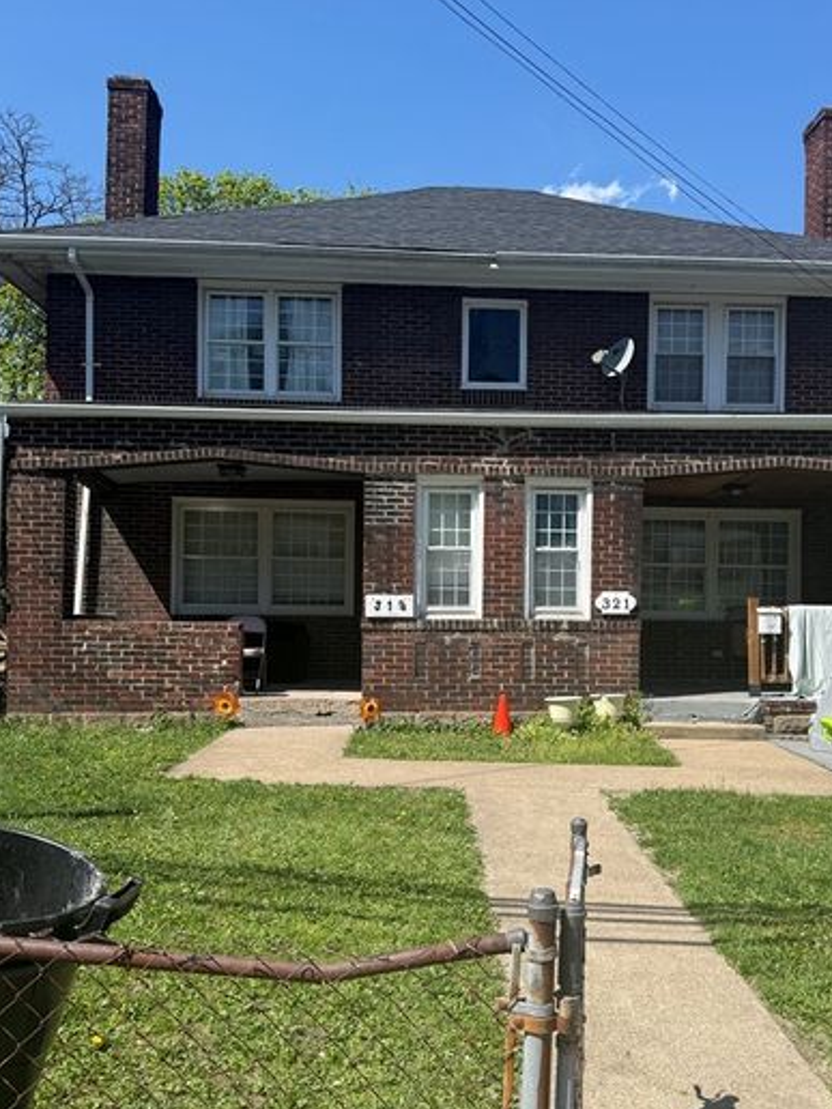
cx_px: 486
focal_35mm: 31
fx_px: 993
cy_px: 605
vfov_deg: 58.3
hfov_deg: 45.3
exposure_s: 1/3584
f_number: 1.78
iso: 80
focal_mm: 6.76
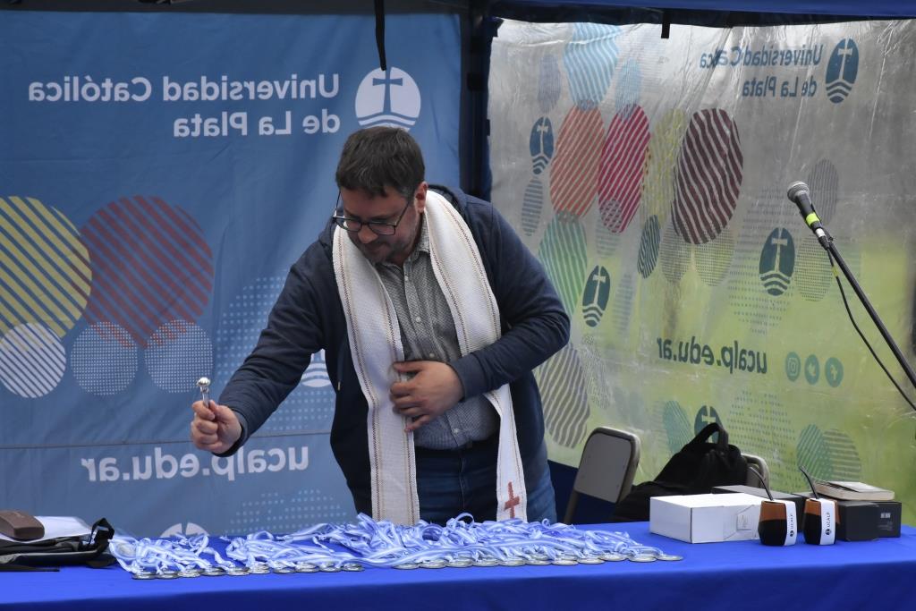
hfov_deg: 14.4
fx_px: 3626
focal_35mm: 142
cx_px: 458
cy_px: 306
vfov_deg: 9.6
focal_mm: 95
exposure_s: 1/640
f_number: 13
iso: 1600
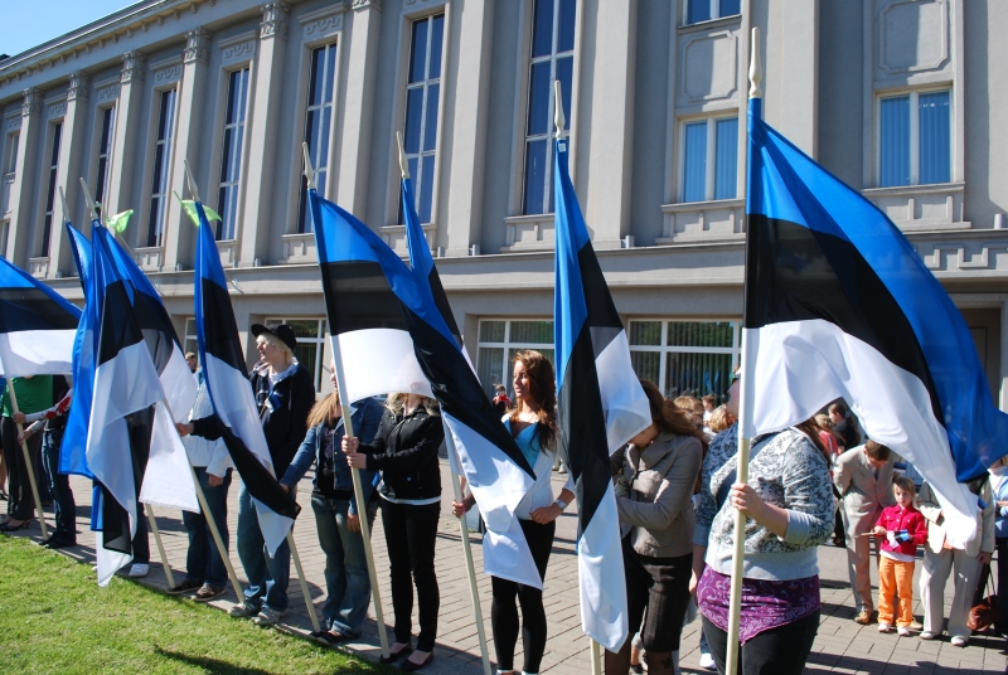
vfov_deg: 48.1
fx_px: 757
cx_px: 504
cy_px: 338
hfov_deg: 67.3
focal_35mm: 27
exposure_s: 1/200
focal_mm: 18
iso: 100
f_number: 7.1
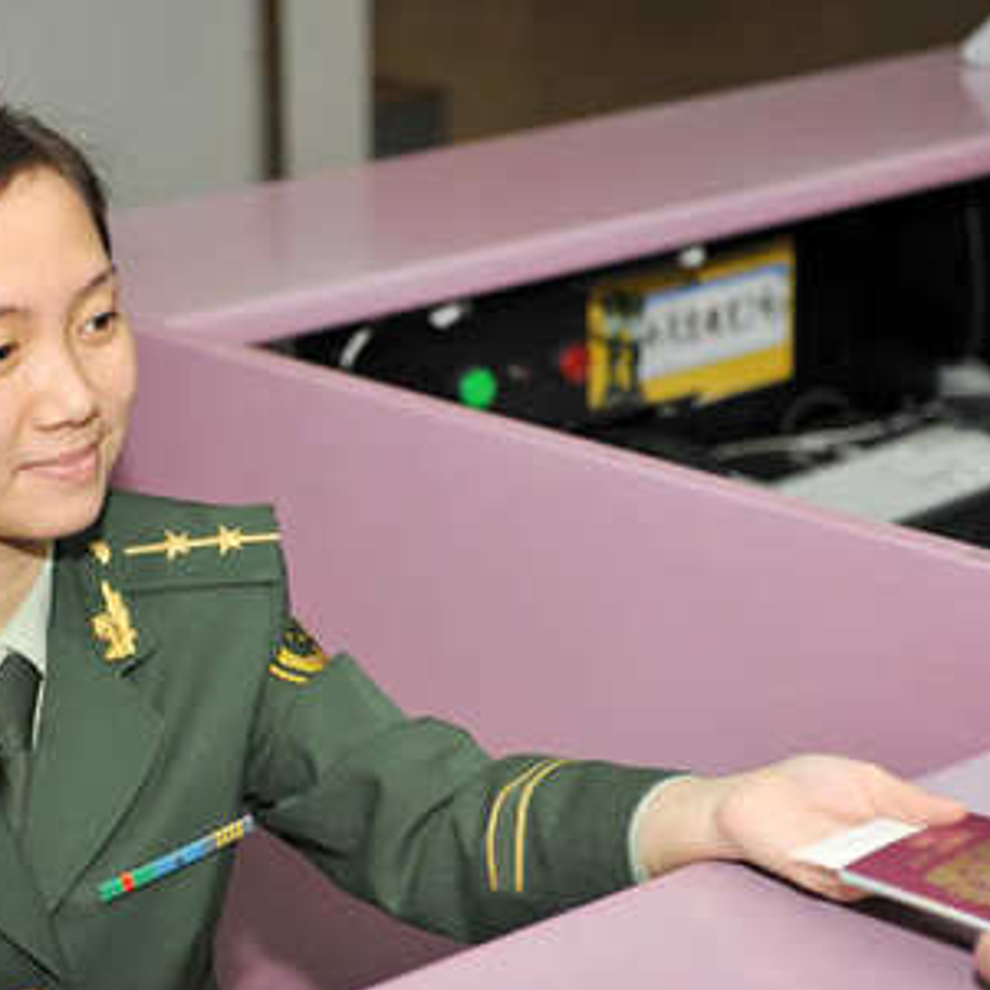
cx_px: 283
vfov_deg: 16.6
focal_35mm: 105
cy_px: 627
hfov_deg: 16.5
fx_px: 3397
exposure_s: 1/60
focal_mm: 62
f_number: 3.5
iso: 200
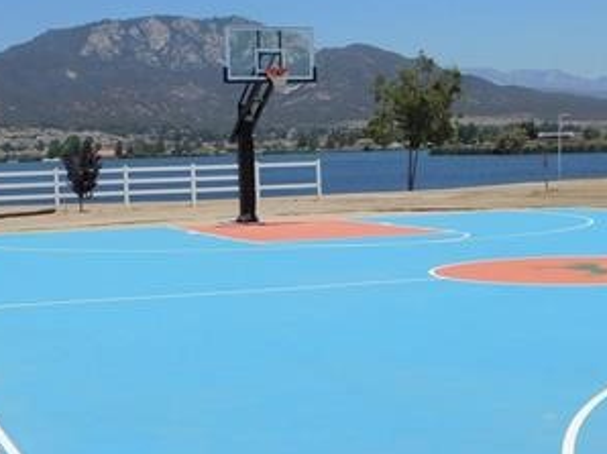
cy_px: 184
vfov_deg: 19.1
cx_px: 332
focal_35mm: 77
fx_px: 1349
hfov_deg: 25.3
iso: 125
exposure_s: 1/500
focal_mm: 9
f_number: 7.6
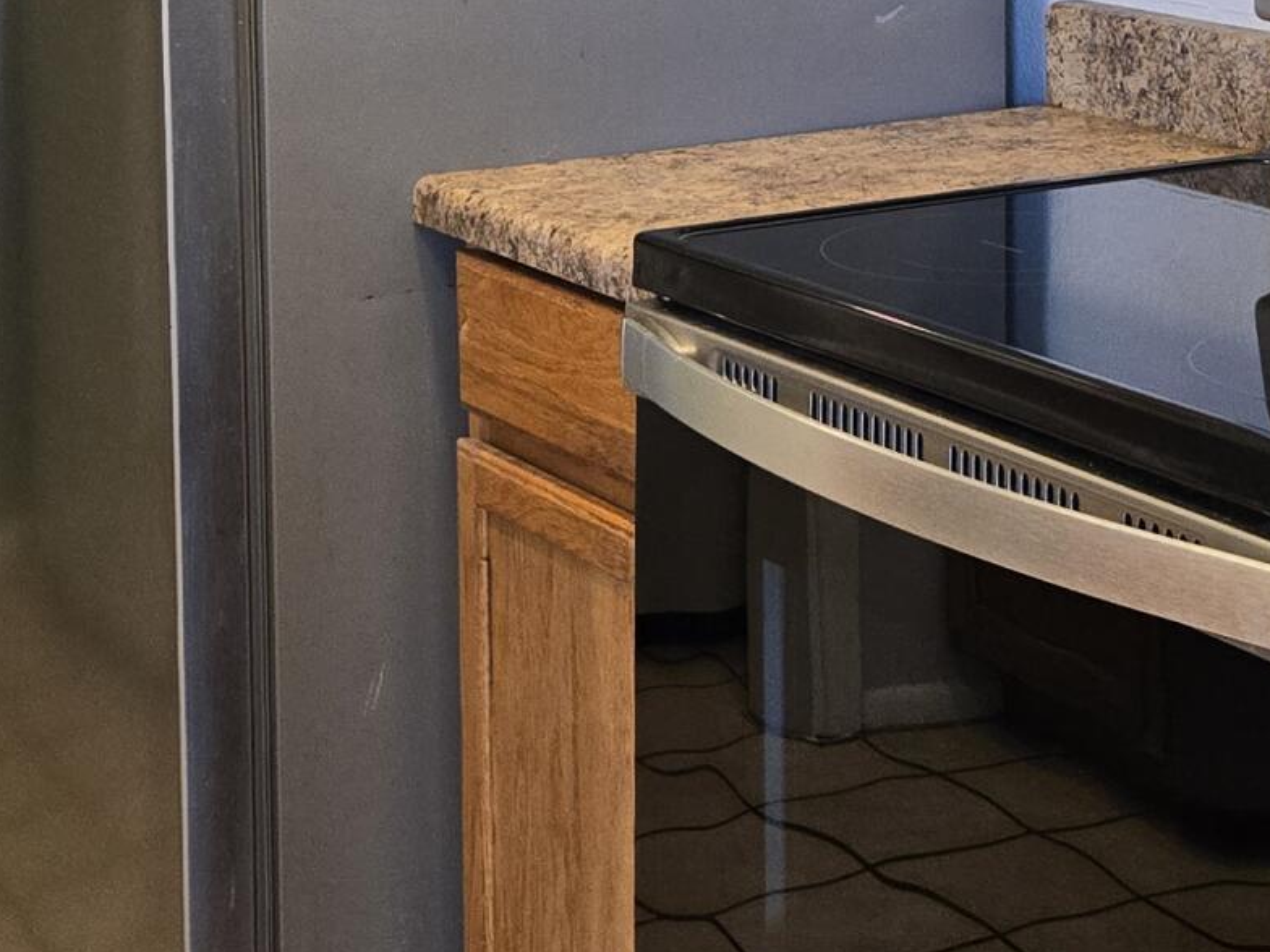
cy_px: -160
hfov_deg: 22.0
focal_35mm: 88
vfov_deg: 16.2
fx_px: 3229
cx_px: 995
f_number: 1.8
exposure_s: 1/120
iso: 200
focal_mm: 5.4
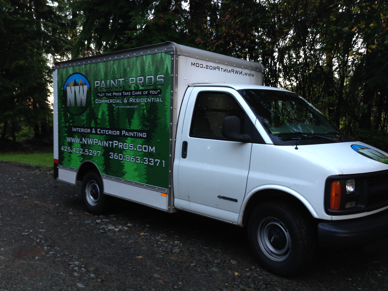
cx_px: 194
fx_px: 370
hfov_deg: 55.4
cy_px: 146
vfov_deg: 42.9
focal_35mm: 33
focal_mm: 4.12
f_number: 2.4
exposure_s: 1/20
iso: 80
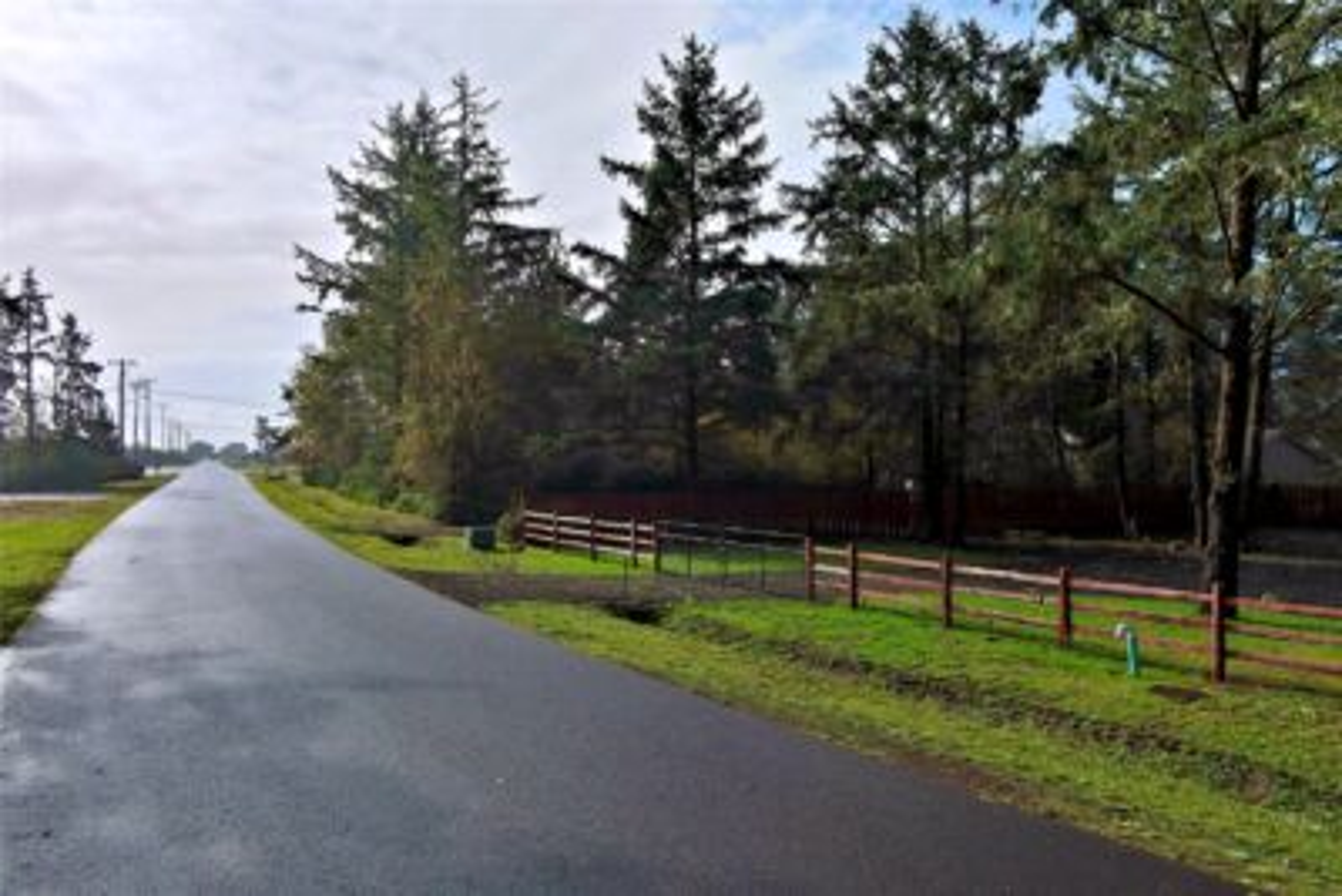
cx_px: 671
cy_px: 448
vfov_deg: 45.0
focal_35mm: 29
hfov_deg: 63.6
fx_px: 1081
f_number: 2.8
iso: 100
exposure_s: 1/1613
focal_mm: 10.57
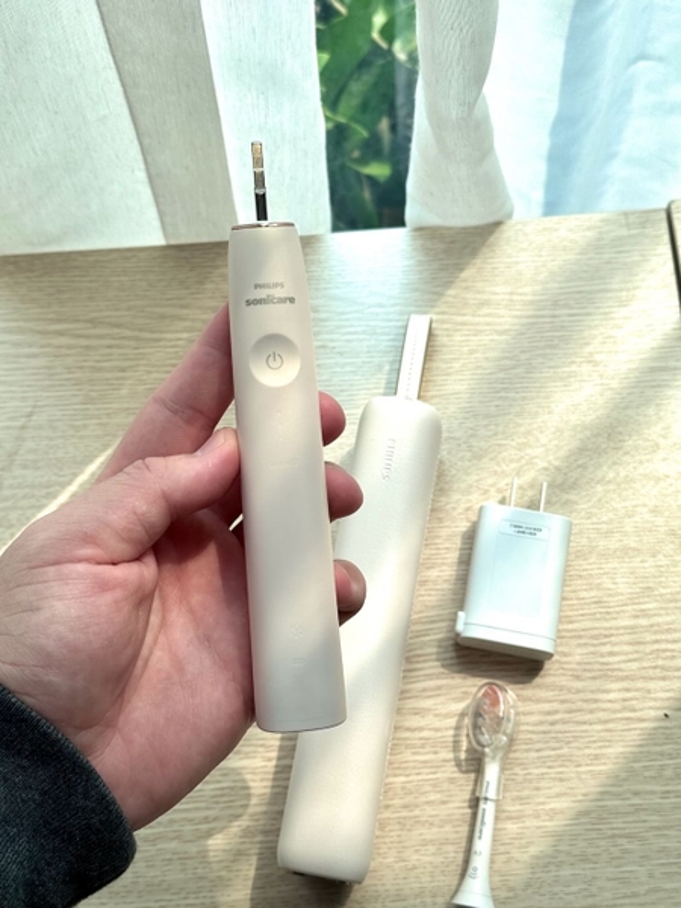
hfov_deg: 30.3
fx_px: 1259
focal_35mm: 48
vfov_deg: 39.7
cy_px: 454
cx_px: 340
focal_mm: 6.76
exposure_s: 1/756
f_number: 1.78
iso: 64
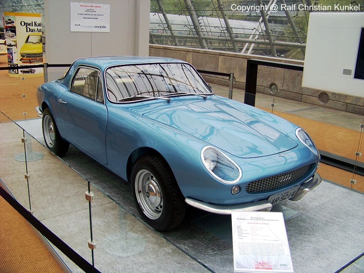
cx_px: 182
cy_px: 136
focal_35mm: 36
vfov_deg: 39.7
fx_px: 379
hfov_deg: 51.4
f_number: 2.8
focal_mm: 5.85
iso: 70
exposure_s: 1/640
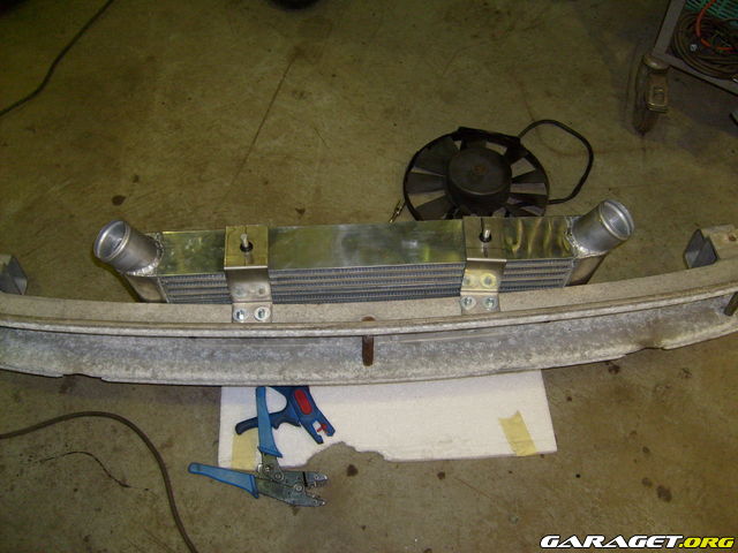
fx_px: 746
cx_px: 369
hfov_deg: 52.6
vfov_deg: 40.7
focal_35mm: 35
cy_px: 276
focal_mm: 5.8
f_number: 2.8
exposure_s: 1/45
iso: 100
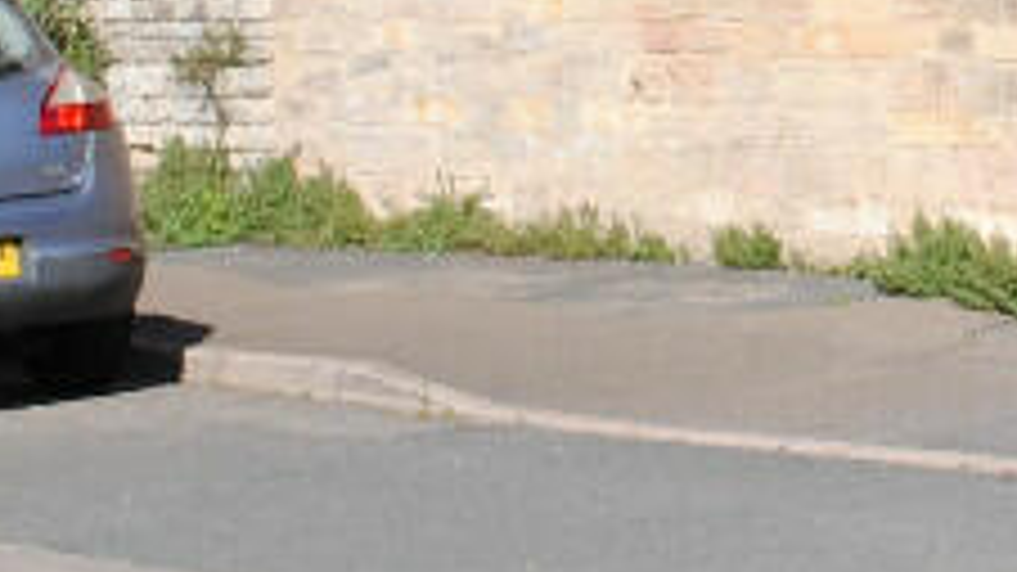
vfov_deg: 5.5
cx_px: 1354
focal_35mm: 214
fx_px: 5770
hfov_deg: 9.9
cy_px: -601
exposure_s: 1/320
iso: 200
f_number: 9
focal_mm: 30
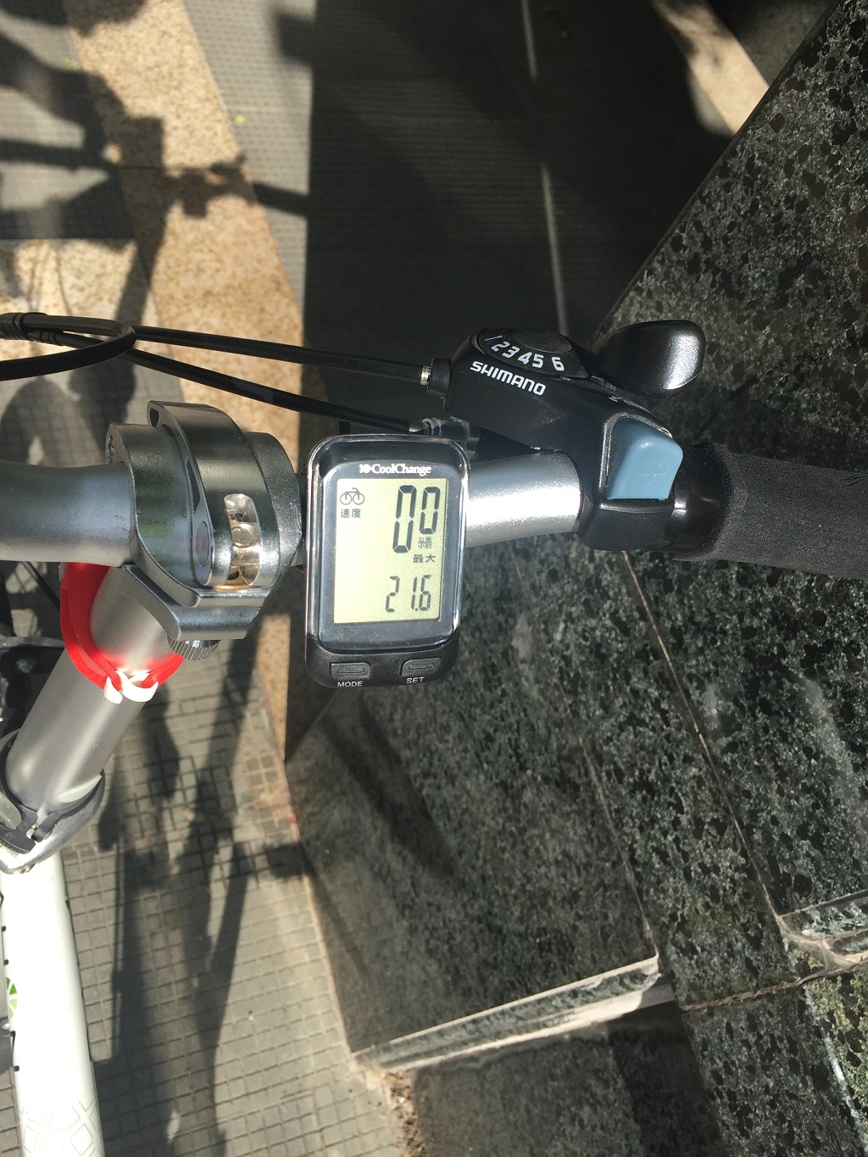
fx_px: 969
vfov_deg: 61.7
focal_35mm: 29
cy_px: 578
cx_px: 434
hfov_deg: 48.2
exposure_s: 1/1163
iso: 32
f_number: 2.2
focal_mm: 4.15
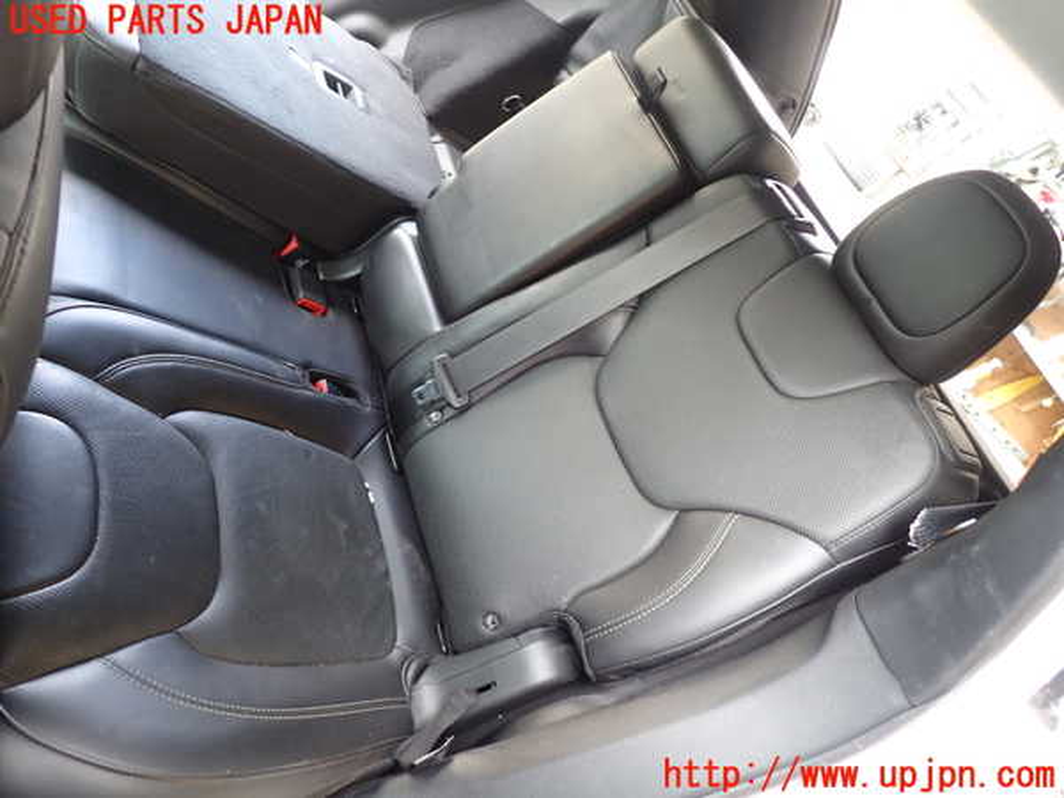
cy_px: 399
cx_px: 532
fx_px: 768
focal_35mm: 25
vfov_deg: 54.9
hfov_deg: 69.4
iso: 200
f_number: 2
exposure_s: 1/40
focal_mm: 4.5
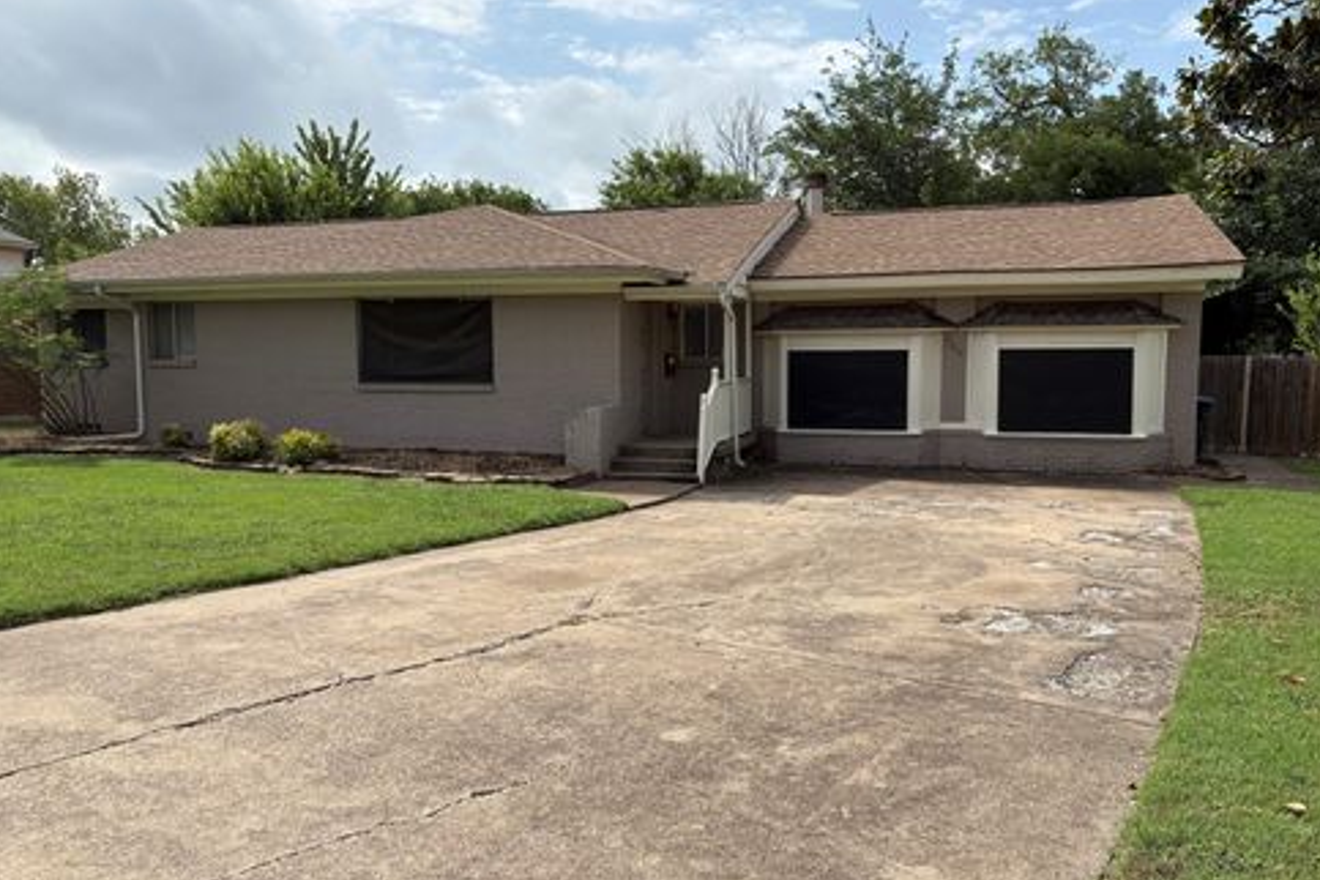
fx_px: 1027
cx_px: 661
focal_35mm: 28
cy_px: 444
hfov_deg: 65.5
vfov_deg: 46.4
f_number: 1.6
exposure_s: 1/3831
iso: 50
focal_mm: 5.96
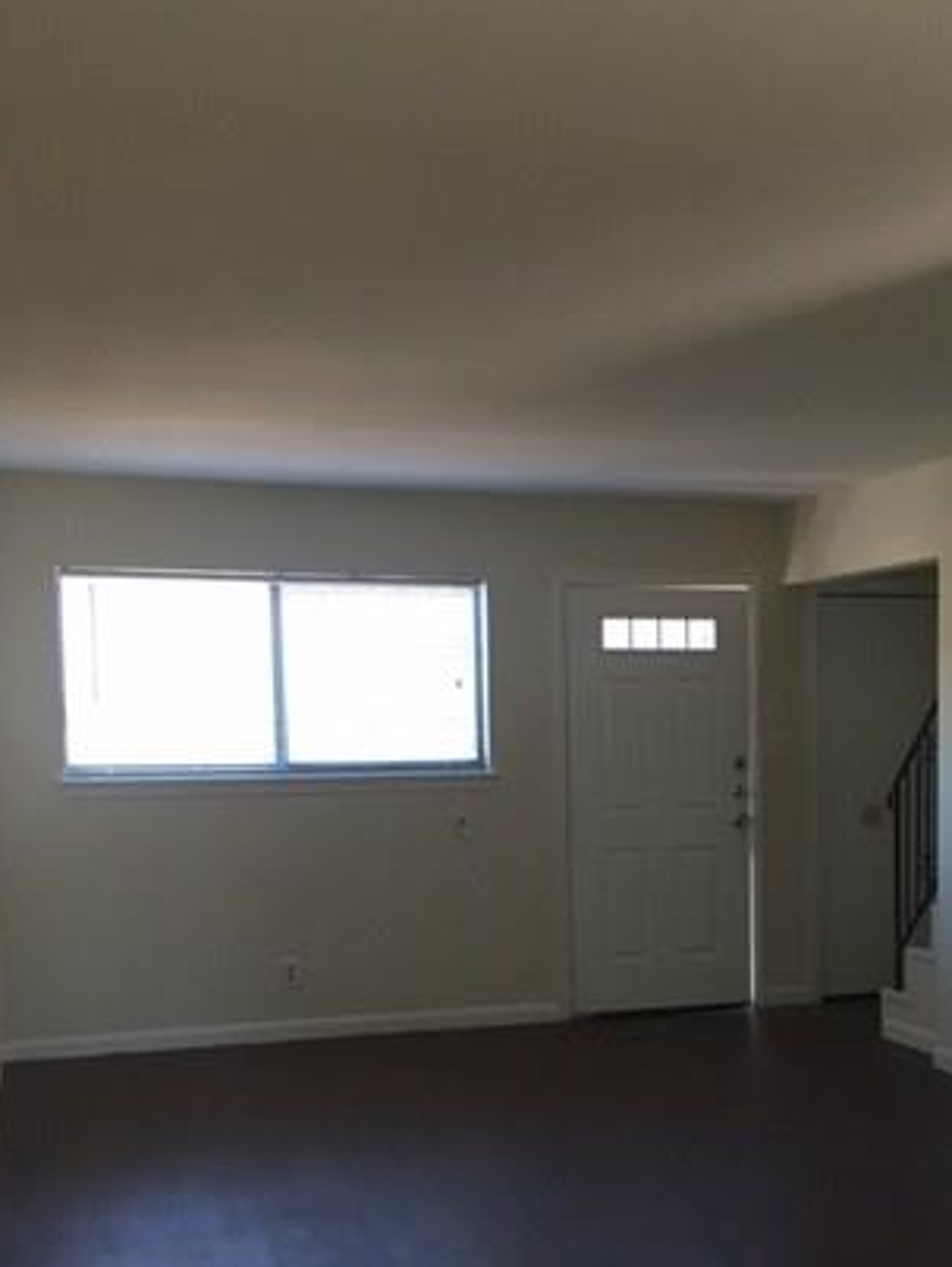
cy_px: 893
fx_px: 1684
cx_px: 716
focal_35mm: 46
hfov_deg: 31.0
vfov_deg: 40.4
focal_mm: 4.15
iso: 125
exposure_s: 1/30
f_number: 2.2
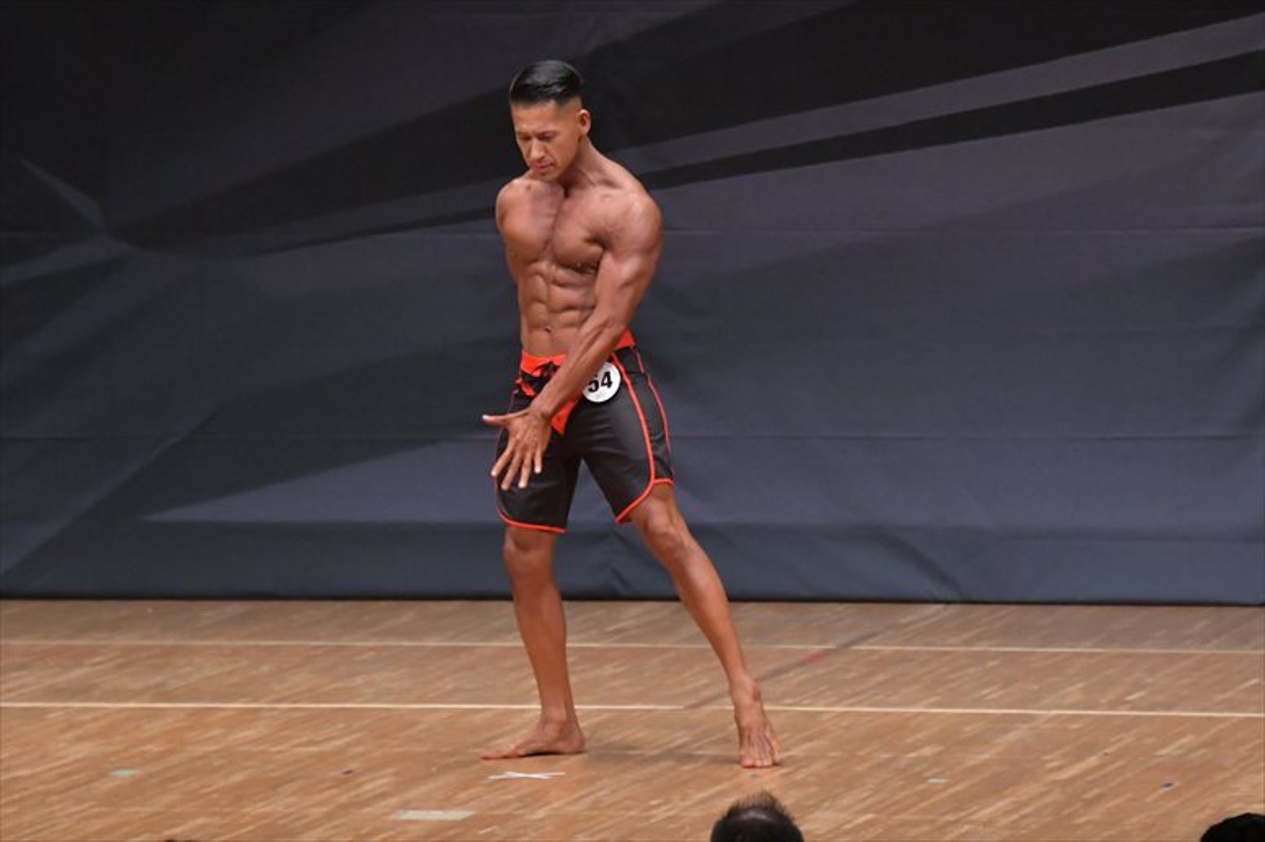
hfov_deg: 7.2
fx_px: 10010
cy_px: 421
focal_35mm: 285
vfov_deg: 4.8
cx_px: 632
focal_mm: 190
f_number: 5.6
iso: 6400
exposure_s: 1/400
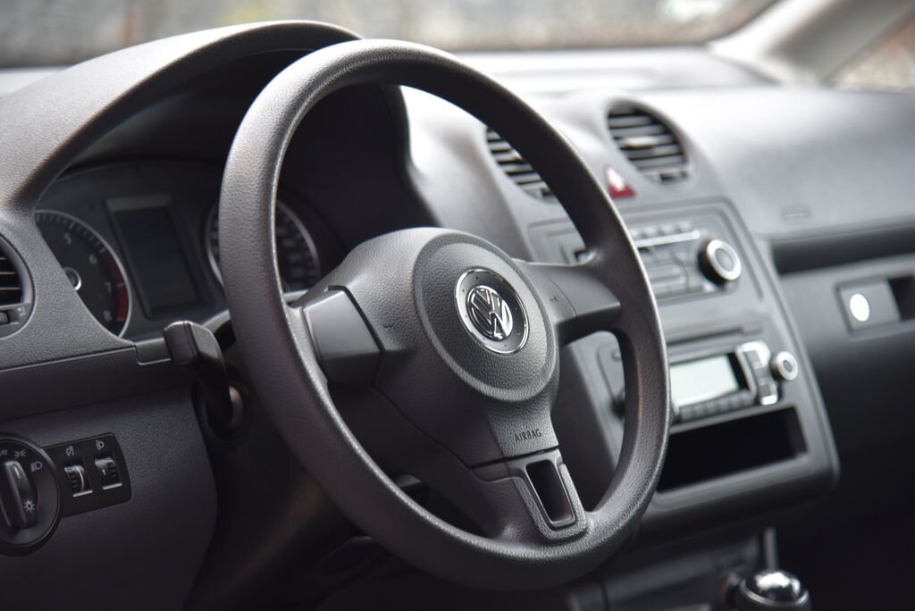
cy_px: 306
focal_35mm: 105
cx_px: 458
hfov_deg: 19.4
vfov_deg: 13.1
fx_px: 2670
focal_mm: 105
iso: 500
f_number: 4
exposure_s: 1/20
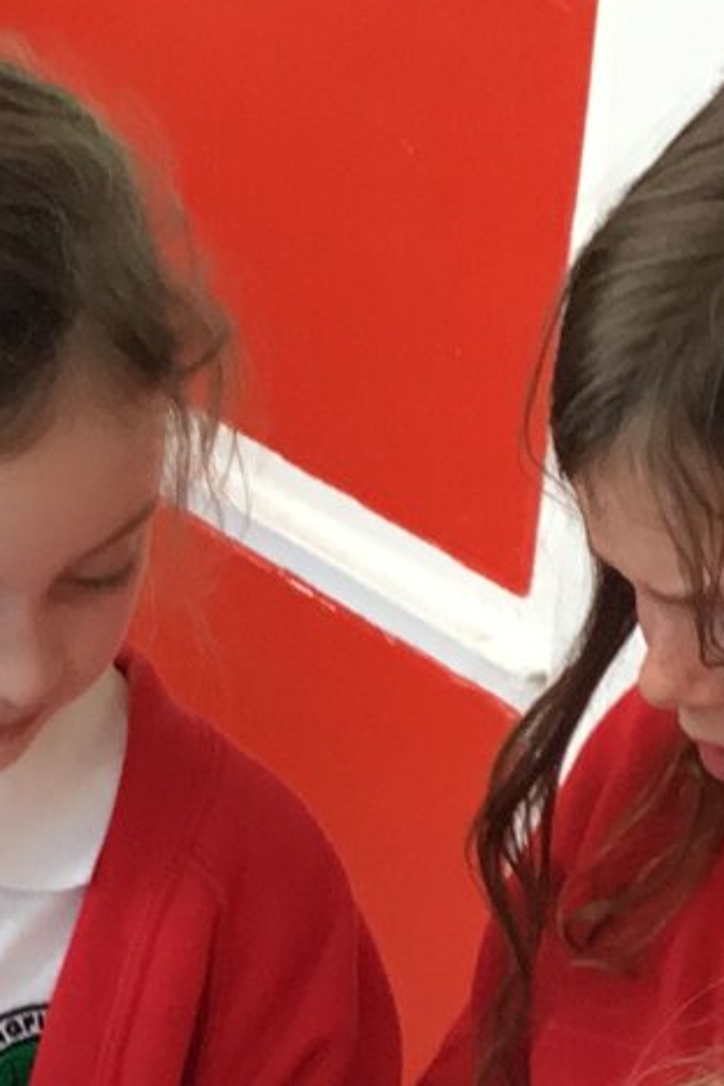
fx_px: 4253
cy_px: 1272
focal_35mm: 141
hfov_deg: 9.7
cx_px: 53
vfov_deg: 14.1
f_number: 2.4
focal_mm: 3.3
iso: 50
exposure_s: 1/100
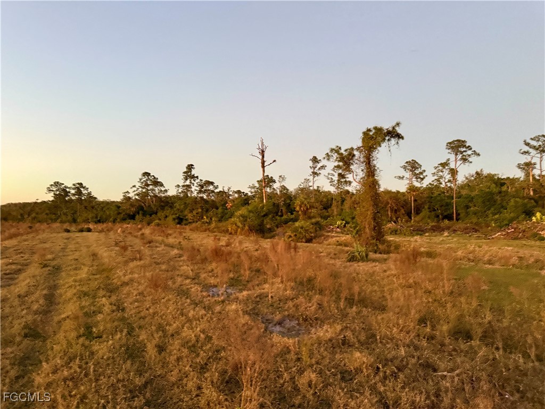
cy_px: 204
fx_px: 378
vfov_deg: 56.8
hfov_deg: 71.6
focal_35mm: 24
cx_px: 272
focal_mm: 6.76
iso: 800
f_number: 1.78
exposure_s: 1/57
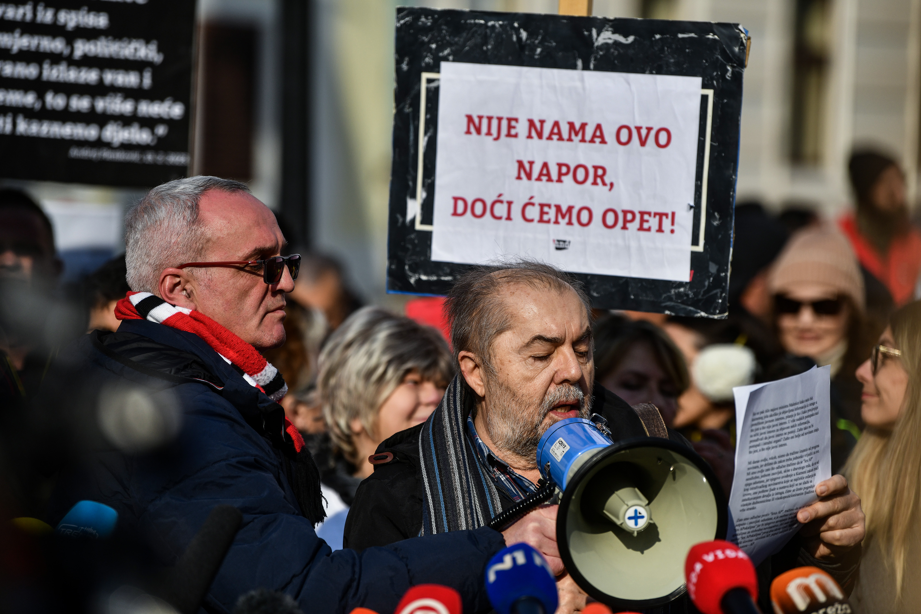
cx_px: 460
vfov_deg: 7.2
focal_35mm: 190
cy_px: 307
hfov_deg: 10.8
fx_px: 4861
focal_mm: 190
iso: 200
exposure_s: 1/8000
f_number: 3.5
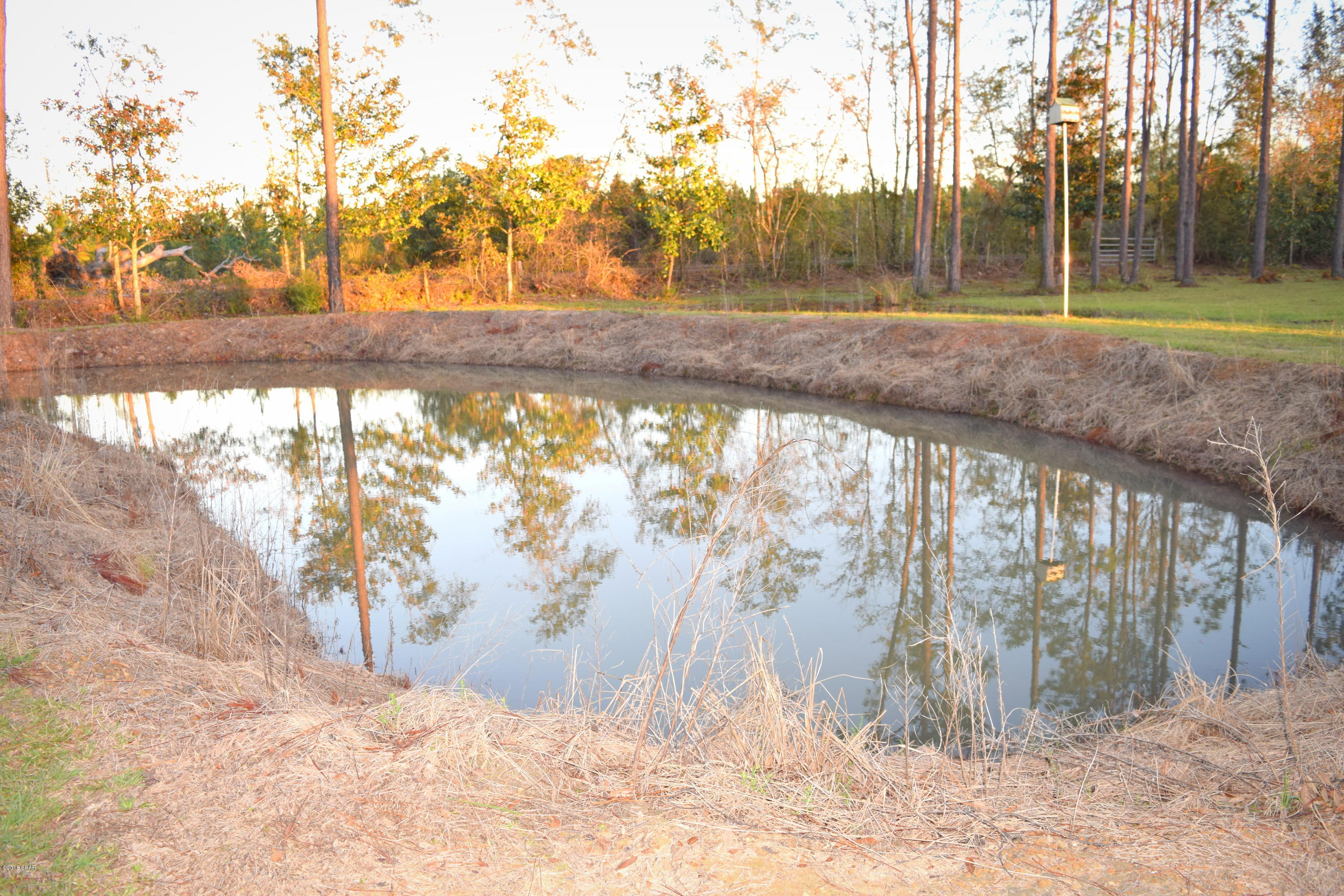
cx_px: 672
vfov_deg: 47.9
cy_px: 448
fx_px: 1008
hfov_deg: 67.4
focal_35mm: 27
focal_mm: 18
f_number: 5.6
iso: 280
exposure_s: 1/125
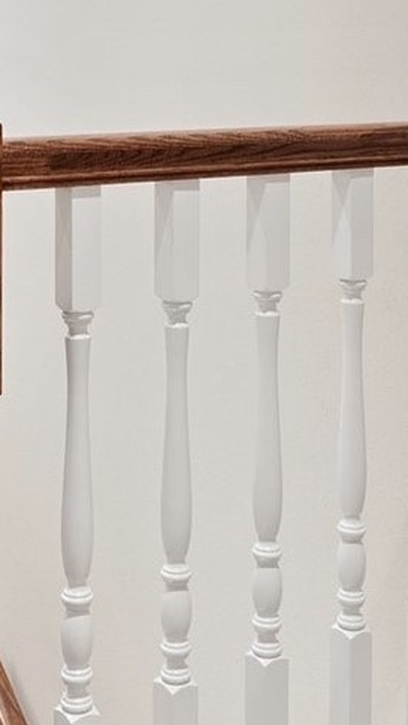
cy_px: 75
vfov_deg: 30.5
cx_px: 58
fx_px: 1269
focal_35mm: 66
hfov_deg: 18.0
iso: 200
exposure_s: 1/13
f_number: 6.3
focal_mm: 10
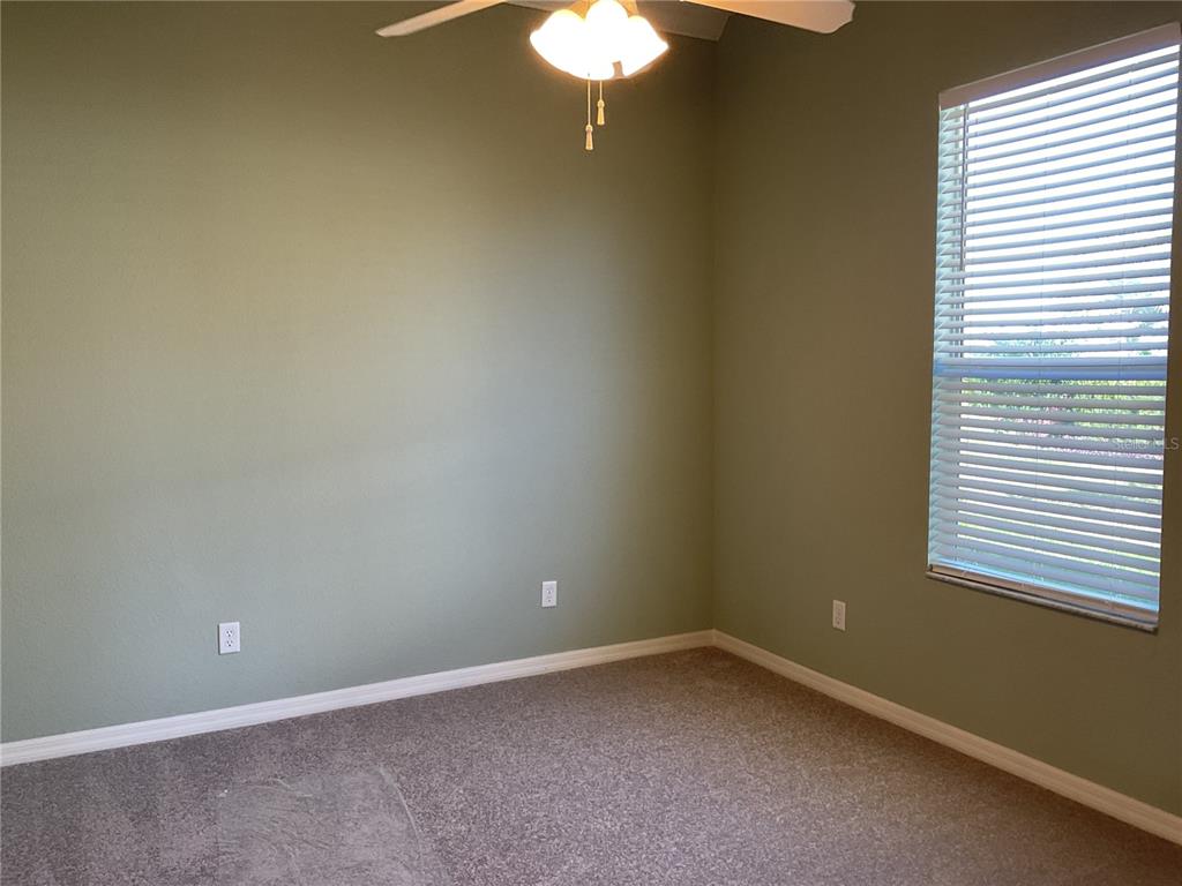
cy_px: 443
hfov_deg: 61.7
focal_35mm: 29
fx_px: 990
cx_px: 591
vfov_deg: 48.2
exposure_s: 1/60
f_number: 1.8
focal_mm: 3
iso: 50
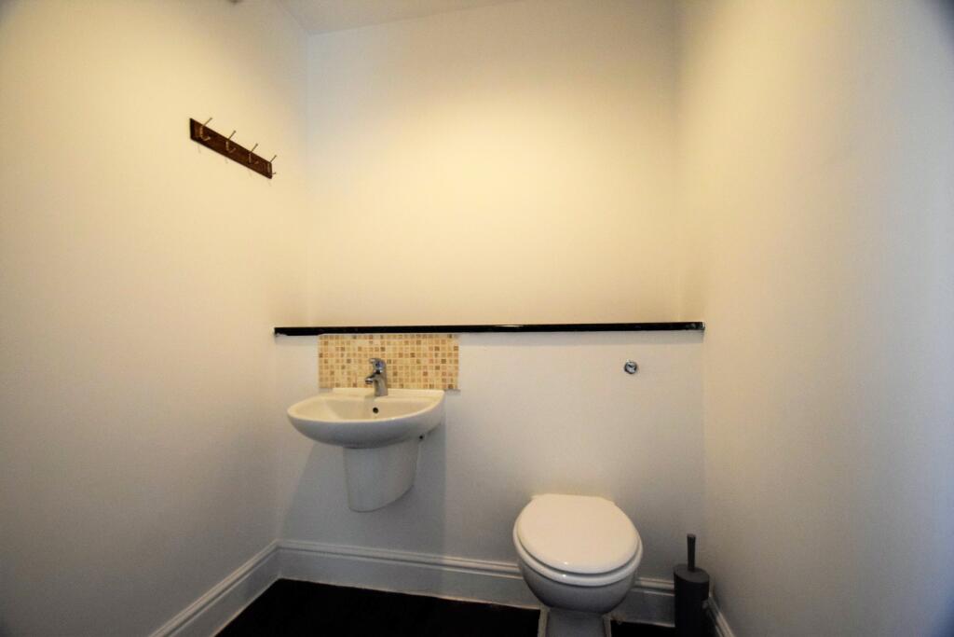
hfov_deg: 100.4
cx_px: 477
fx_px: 398
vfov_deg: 77.3
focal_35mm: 15
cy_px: 318
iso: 2200
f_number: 3.5
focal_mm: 10
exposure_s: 1/500
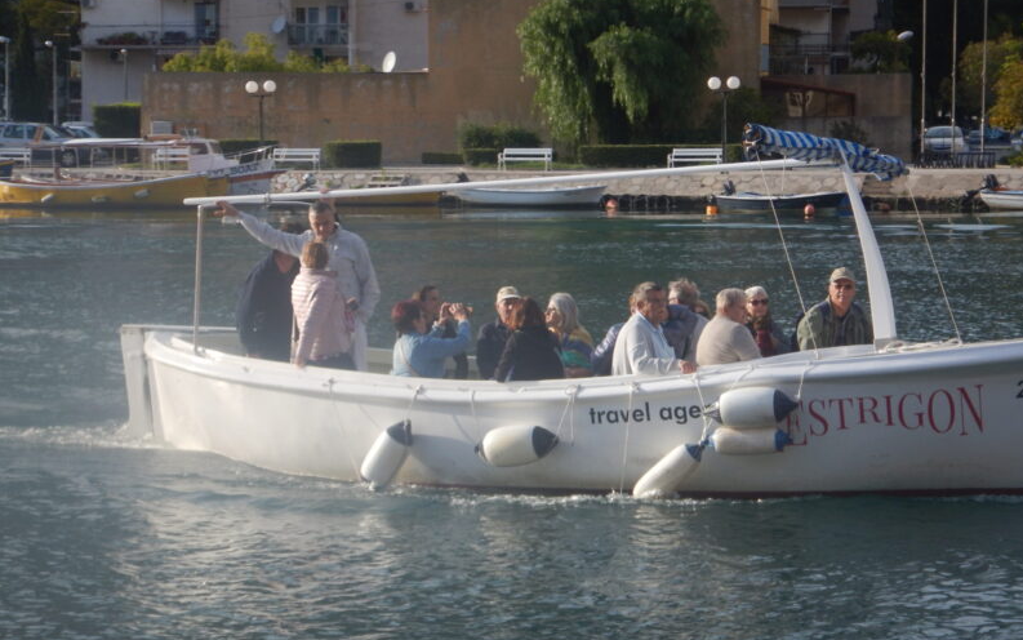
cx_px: 515
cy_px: 379
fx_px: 3012
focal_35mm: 108
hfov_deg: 19.3
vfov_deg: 12.1
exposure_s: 1/400
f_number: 4.8
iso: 125
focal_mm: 18.1
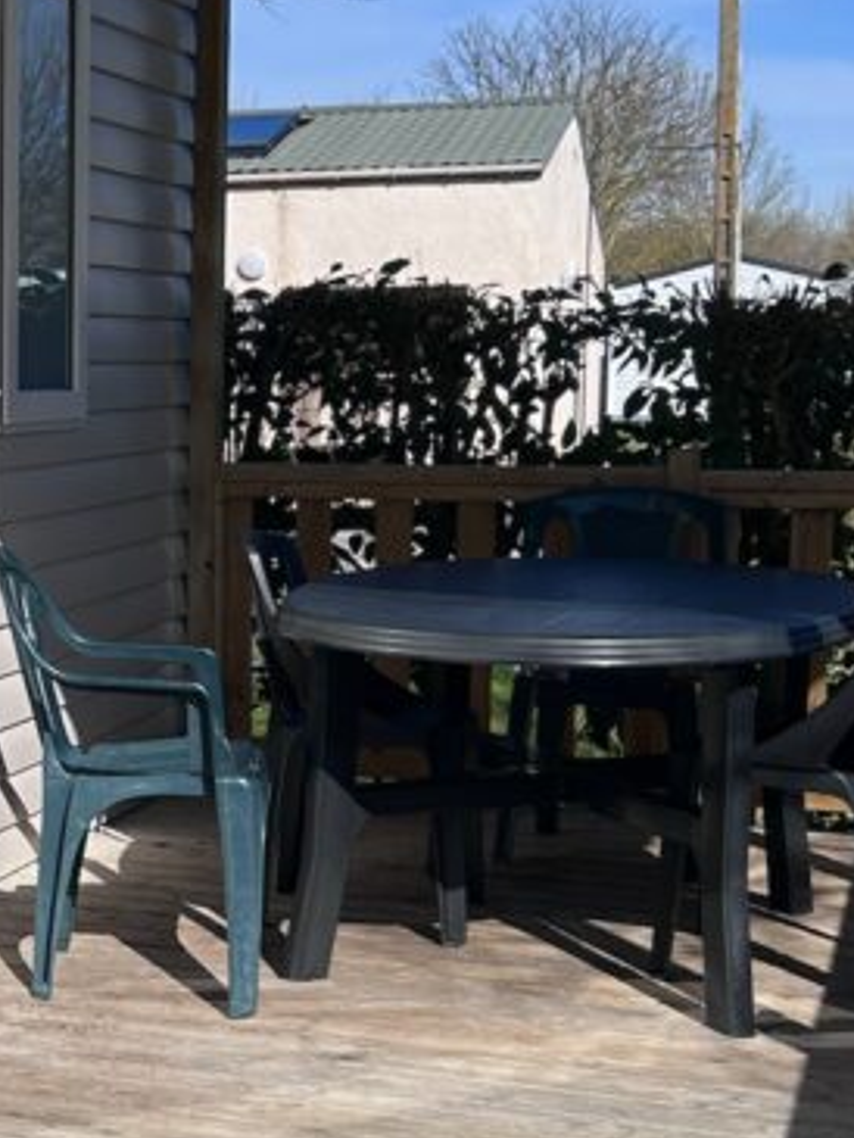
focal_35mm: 73
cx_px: -134
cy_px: 608
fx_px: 2400
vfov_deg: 26.7
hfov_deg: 19.2
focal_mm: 5.7
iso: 50
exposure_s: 1/6579
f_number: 1.5
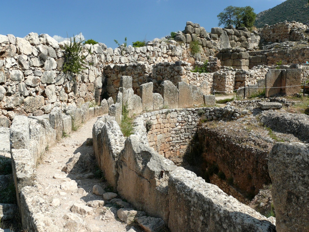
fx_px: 312
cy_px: 116
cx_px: 154
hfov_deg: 52.6
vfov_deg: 40.7
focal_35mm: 35
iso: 100
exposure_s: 1/250
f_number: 5.6
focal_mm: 7.4
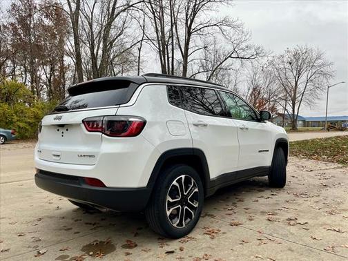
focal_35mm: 26
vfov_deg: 53.1
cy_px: 130
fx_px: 261
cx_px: 174
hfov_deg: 67.3
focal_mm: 5.1
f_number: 1.6
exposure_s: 1/184
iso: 40
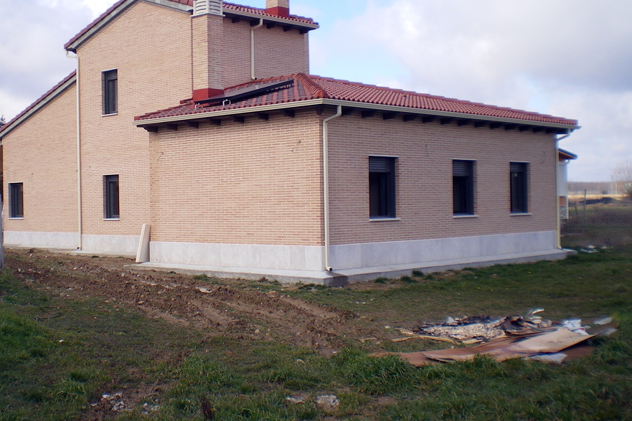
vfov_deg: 26.5
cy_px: 209
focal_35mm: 51
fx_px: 895
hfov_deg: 38.5
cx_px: 222
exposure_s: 1/250
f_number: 4.6
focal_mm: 6.3
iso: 50
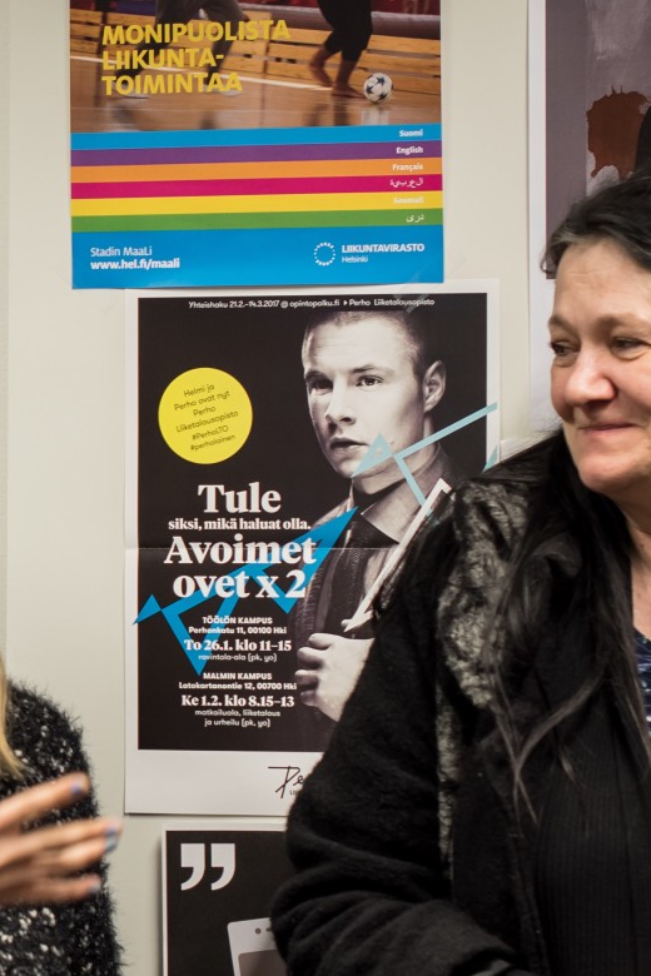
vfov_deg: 13.3
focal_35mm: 154
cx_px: -387
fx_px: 4177
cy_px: 494
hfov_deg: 8.7
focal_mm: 50
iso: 500
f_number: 3.2
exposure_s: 1/100
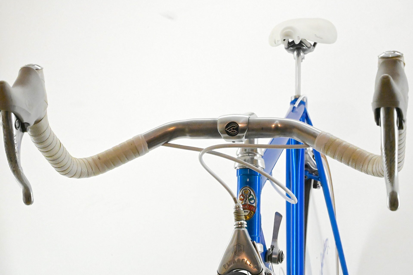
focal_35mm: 70
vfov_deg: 19.4
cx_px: 206
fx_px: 803
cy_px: 138
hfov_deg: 28.9
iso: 20000
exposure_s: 1/640
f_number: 20
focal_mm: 70
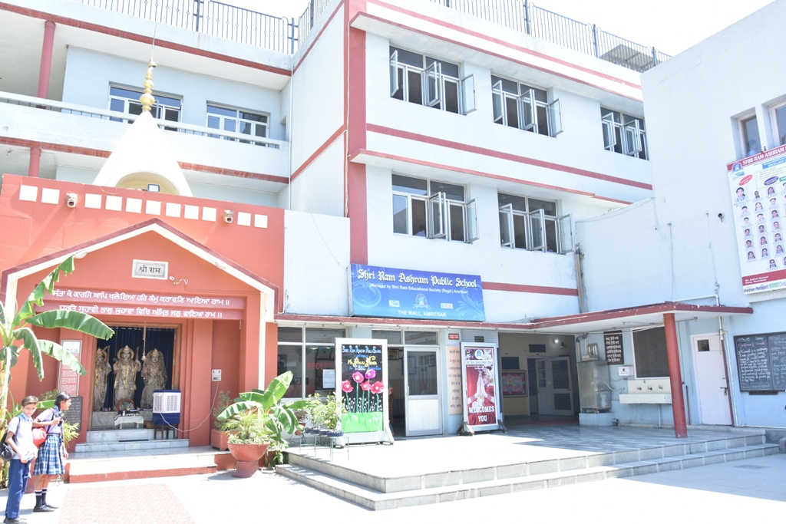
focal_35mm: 27
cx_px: 393
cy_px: 262
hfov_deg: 67.4
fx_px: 590
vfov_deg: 47.9
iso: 250
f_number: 6.3
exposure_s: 1/125
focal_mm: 18
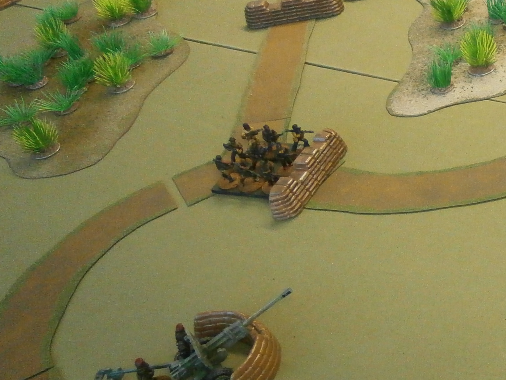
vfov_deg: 22.8
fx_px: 936
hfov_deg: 27.0
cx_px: 594
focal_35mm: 64
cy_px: 272
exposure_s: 1/40
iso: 400
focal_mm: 4.7
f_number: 2.8
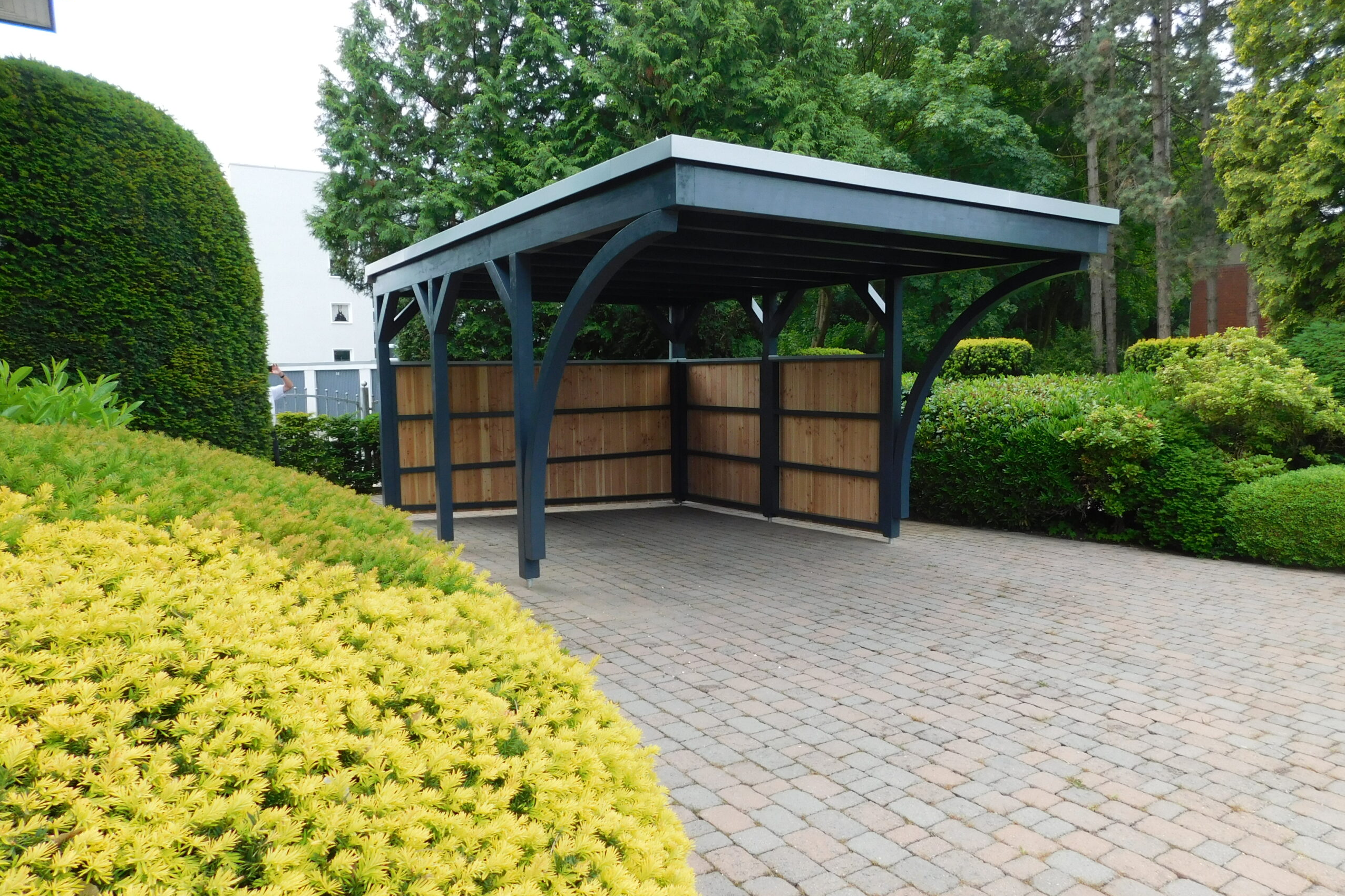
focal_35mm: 24
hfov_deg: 73.7
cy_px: 461
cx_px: 674
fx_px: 897
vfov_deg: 53.1
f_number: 3
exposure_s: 1/400
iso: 125
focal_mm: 4
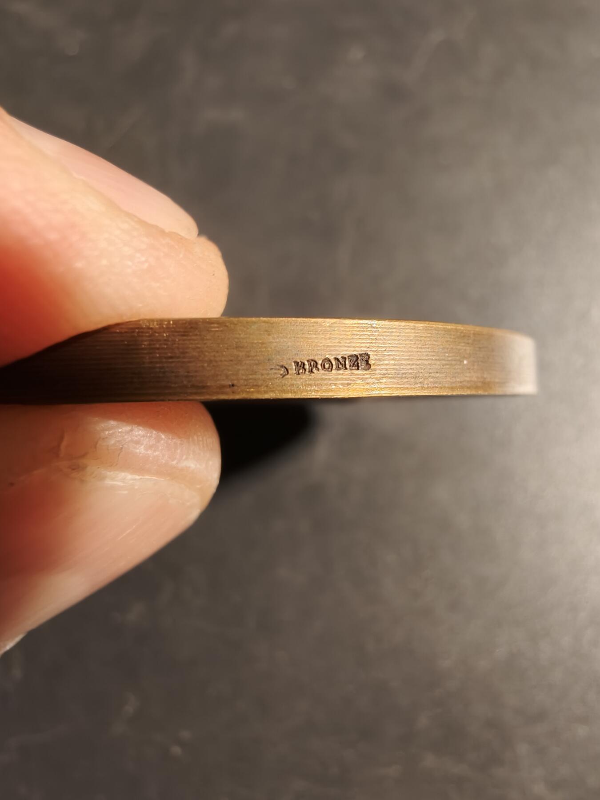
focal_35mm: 23
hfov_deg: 58.9
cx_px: 300
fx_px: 532
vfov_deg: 73.9
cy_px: 400
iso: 200
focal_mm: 2.32
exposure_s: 1/50
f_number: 2
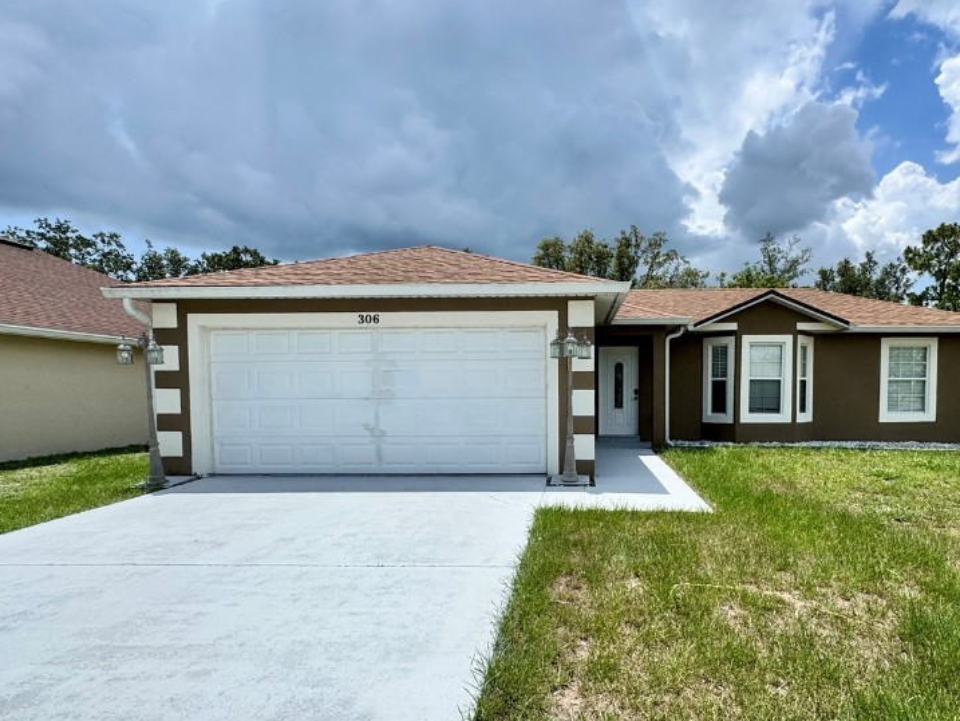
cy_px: 417
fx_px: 555
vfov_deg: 65.6
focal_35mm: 20
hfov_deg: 81.0
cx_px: 565
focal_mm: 2.22
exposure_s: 1/3247
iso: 50
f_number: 2.2
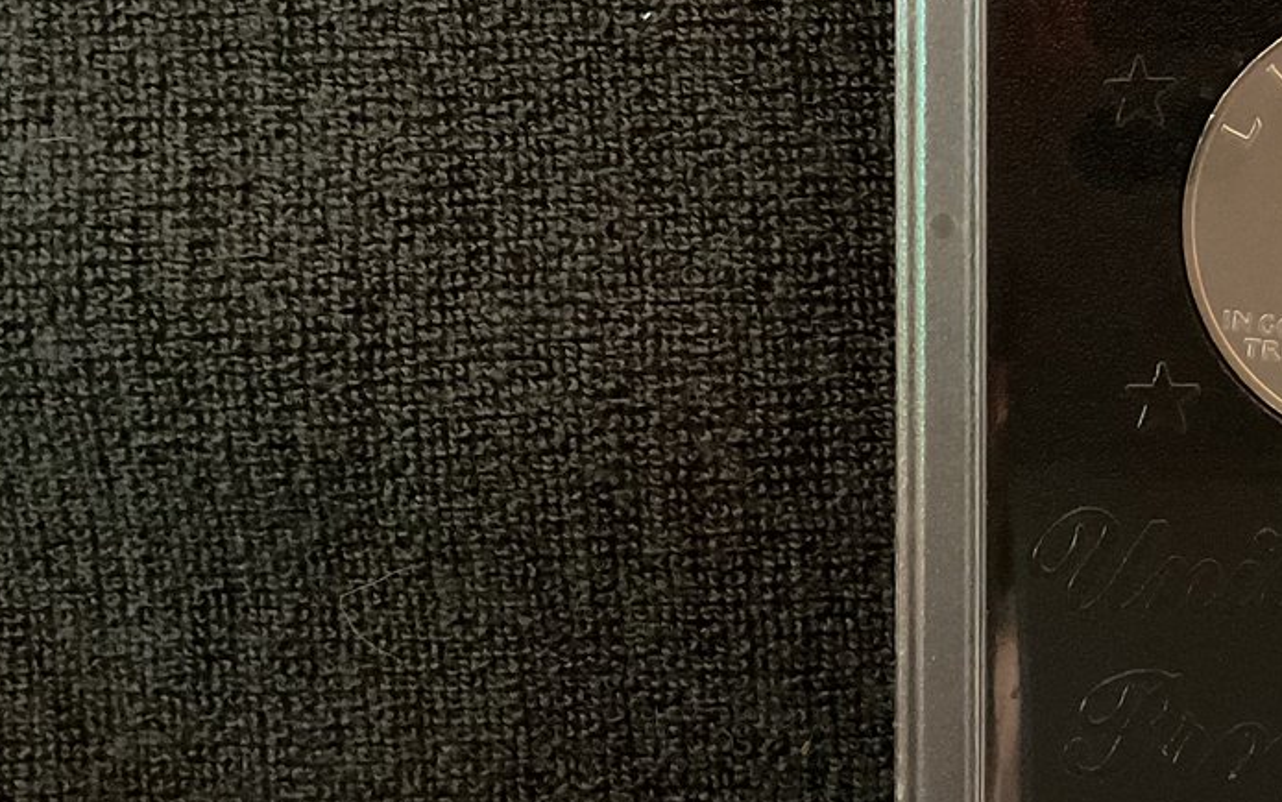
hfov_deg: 29.5
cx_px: 1135
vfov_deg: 19.3
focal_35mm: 67
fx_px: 2341
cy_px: 237
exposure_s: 1/15
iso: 640
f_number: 1.8
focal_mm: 3
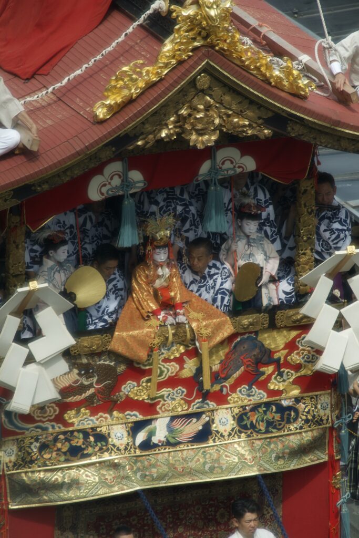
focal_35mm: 300
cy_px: 269
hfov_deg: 4.6
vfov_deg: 6.9
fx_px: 4486
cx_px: 180
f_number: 5.6
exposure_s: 1/500
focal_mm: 200
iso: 200
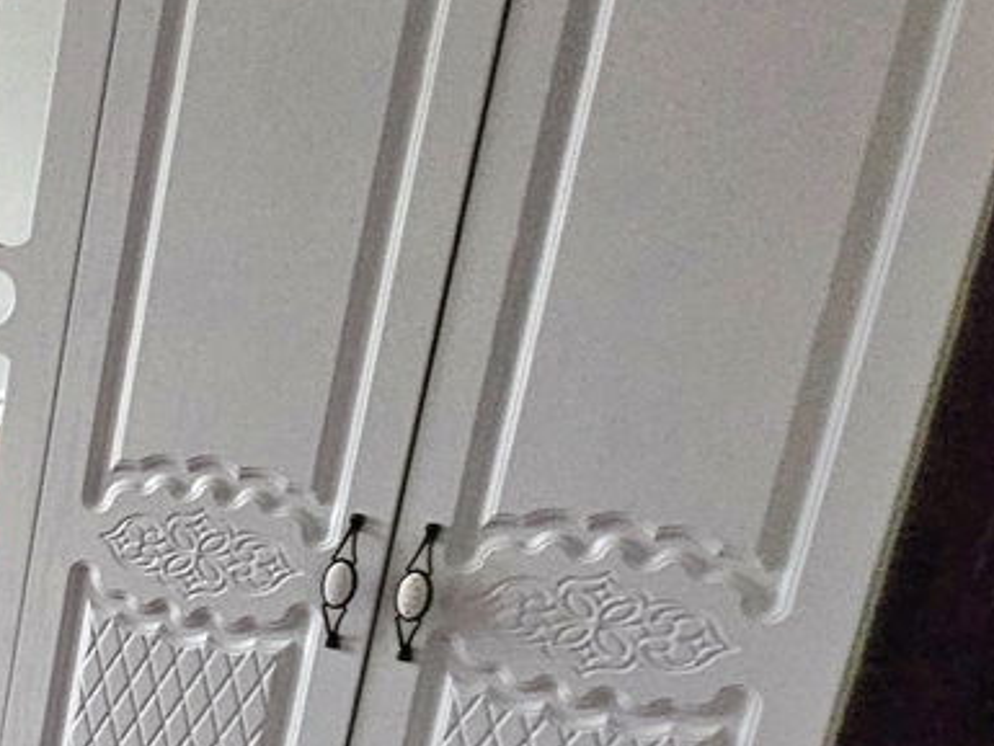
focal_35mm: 54
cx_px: -723
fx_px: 1551
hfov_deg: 22.9
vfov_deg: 26.2
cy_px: 671
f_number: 2.2
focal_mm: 2.2
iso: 640
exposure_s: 1/25.1
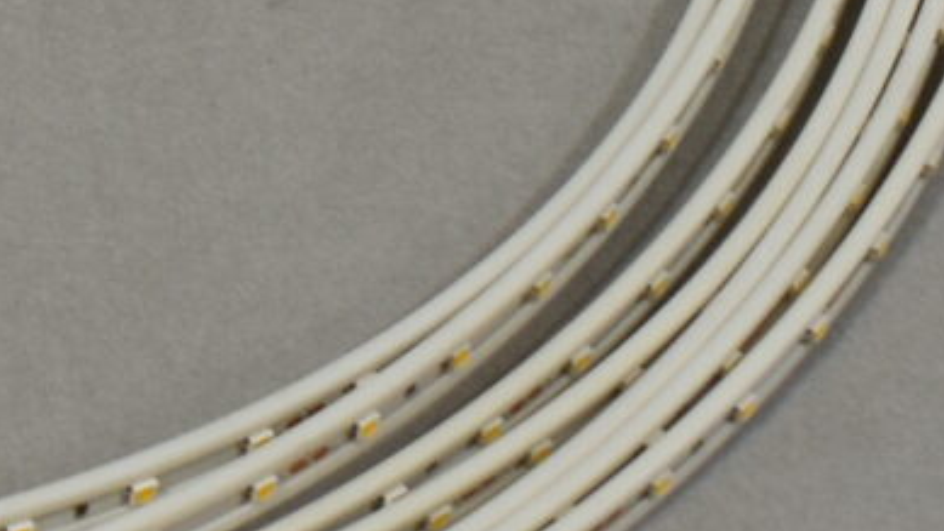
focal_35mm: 269
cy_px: -384
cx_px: -789
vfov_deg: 4.5
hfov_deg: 7.7
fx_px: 6735
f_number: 5.6
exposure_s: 1/125
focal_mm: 26
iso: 320
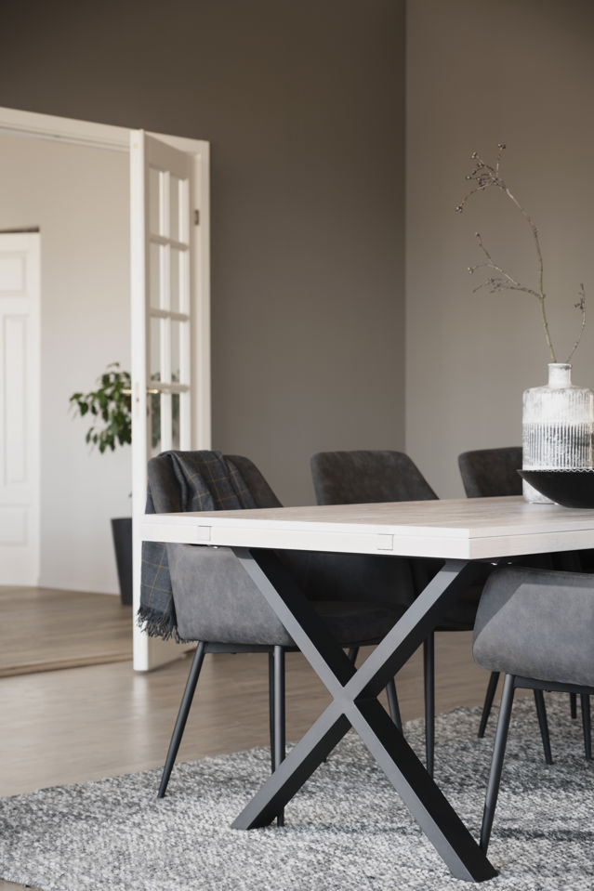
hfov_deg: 20.6
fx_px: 1634
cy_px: 446
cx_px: 297
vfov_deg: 30.5
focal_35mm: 66
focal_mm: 66
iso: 80
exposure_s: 1/10
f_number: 4
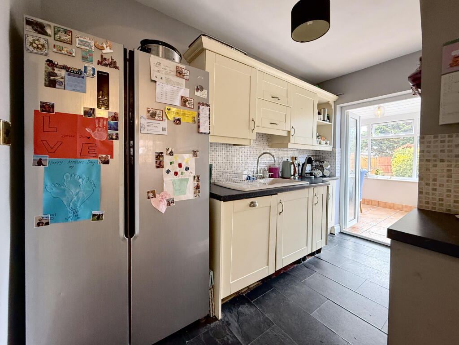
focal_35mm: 14
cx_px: 230
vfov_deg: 85.7
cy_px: 172
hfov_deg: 102.1
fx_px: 186
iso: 250
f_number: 2.2
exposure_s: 1/50
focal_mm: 2.22
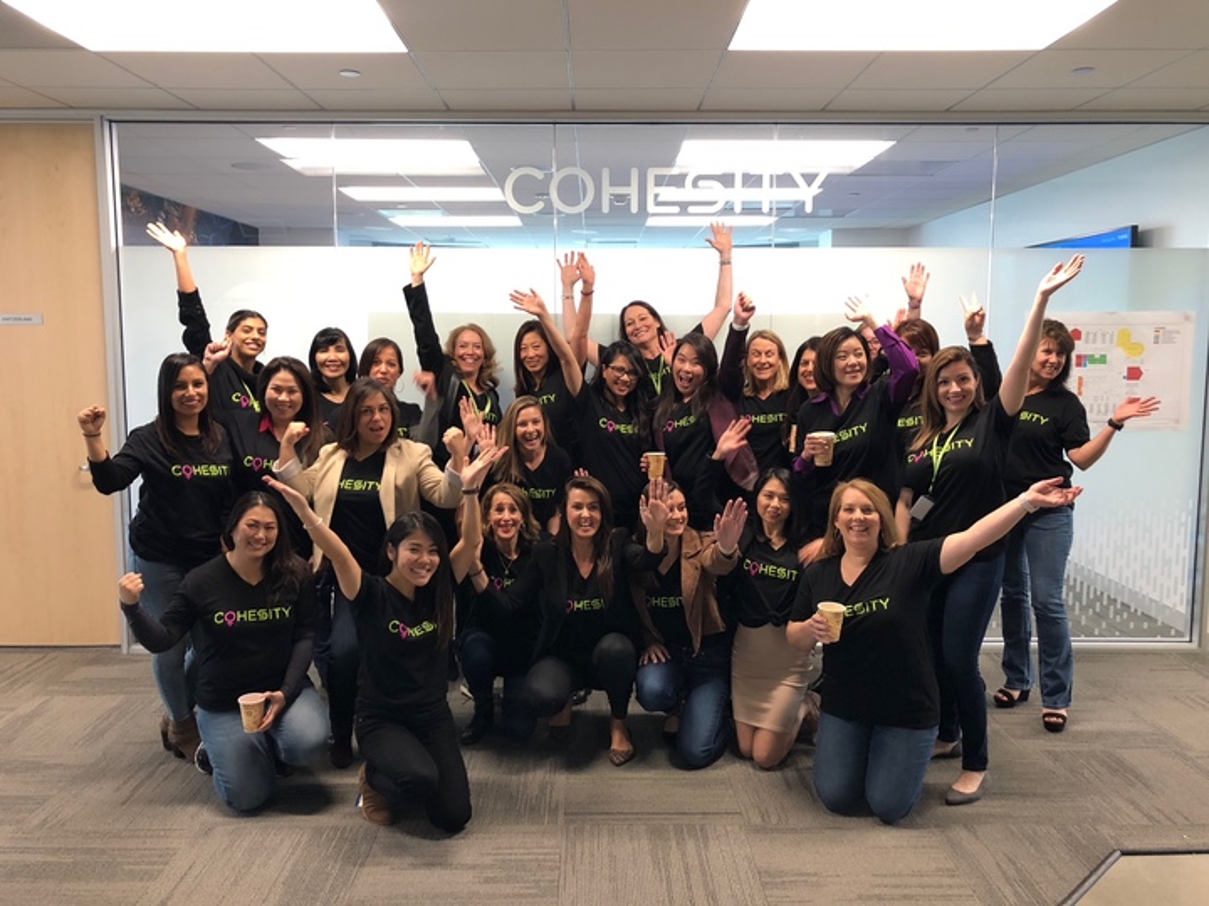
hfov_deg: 63.4
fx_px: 978
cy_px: 453
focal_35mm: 28
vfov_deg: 49.7
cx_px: 604
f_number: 1.8
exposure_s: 1/60
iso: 125
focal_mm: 3.99
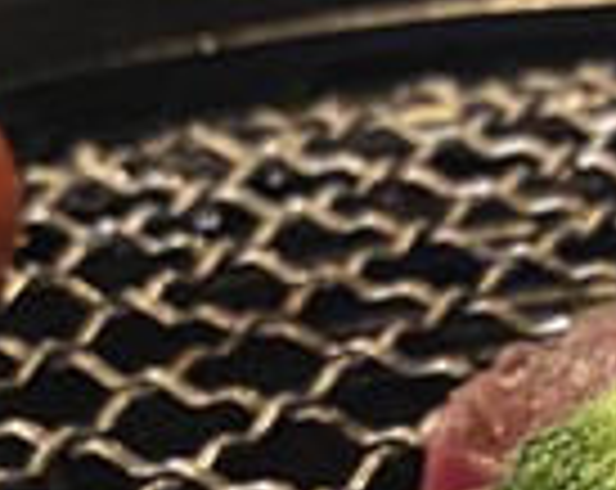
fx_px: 3038
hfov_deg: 11.2
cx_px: 886
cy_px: 1081
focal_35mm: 167
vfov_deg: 8.6
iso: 800
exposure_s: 1/30
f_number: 1.8
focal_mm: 4.25
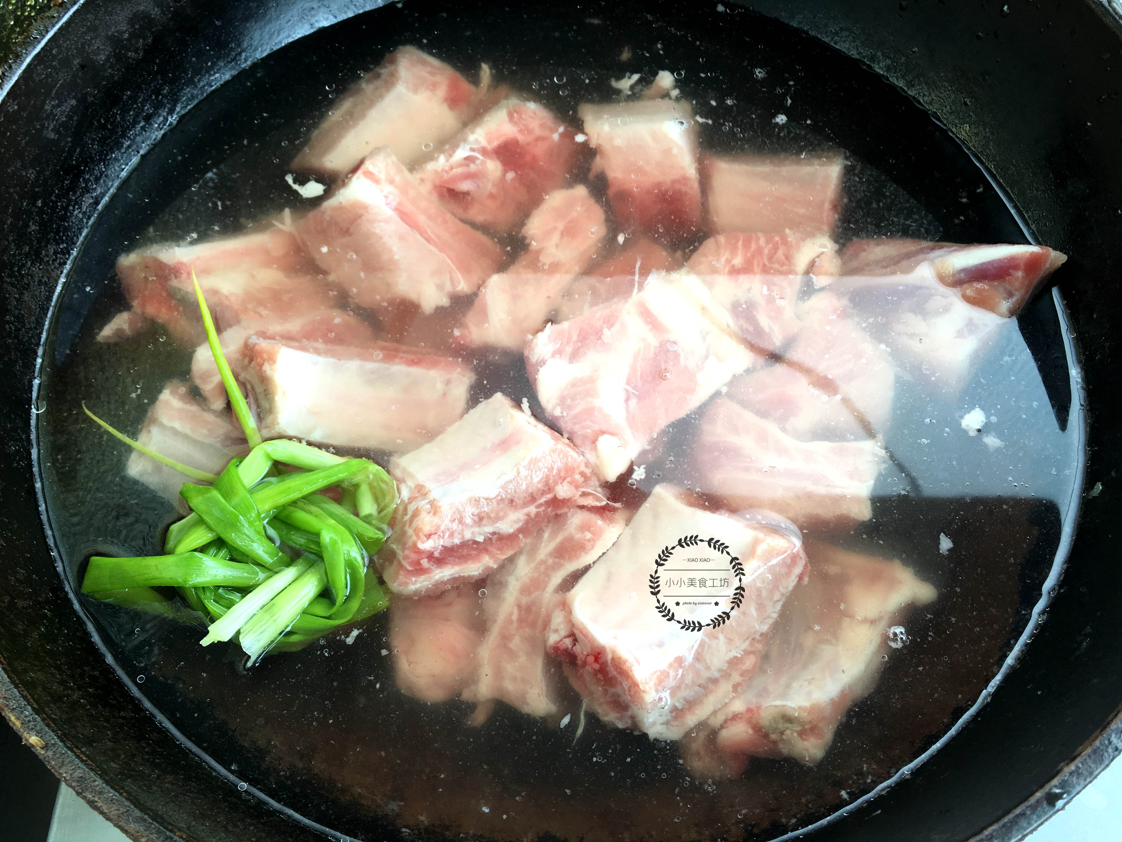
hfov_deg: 61.7
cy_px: 421
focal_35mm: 29
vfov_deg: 48.2
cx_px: 561
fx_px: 940
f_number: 2.2
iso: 25
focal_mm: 4.15
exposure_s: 1/50
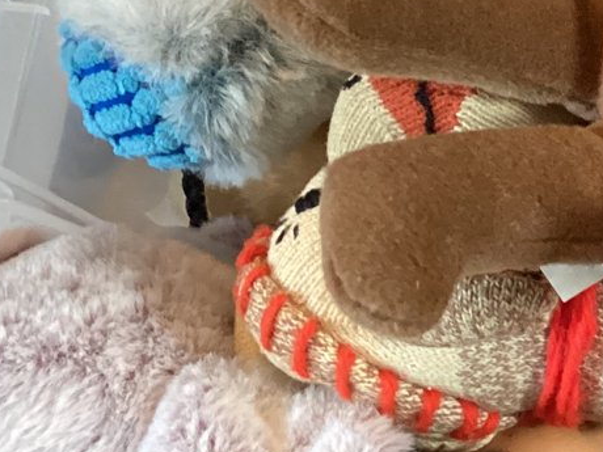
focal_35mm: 102
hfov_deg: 17.0
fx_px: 1777
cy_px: 122
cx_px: 958
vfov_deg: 14.5
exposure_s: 1/33
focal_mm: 3.3
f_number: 2.4
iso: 400
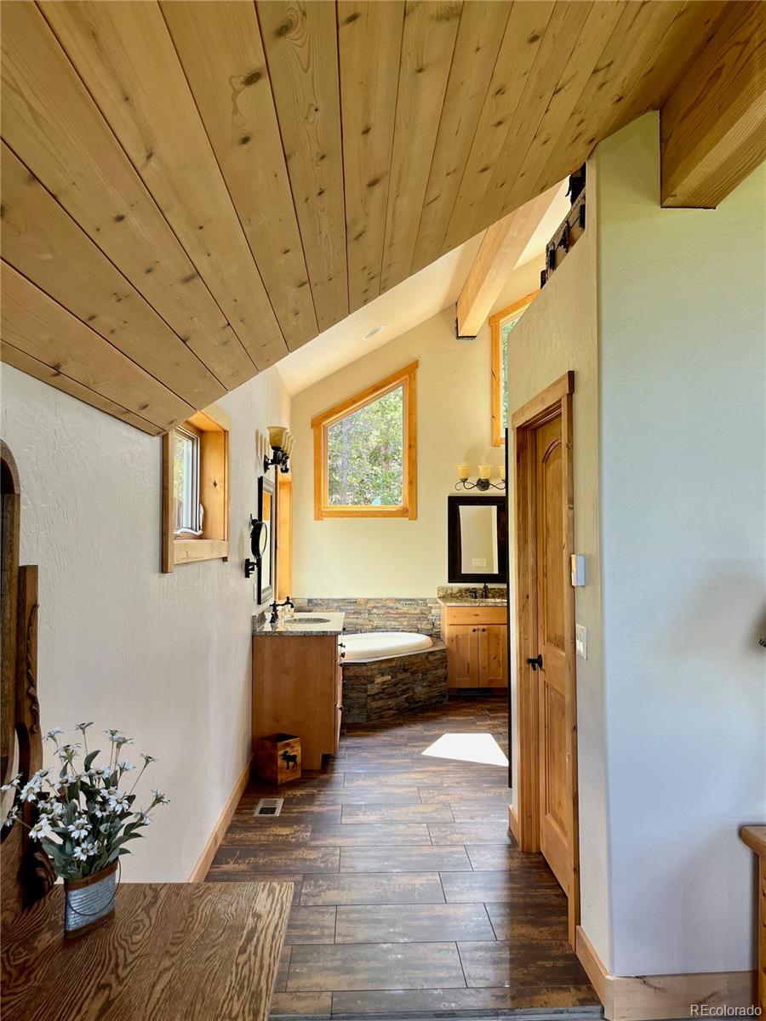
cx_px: 383
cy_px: 510
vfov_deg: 67.3
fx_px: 767
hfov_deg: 53.1
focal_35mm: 26
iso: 80
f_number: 1.6
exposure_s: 1/122
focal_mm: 5.1
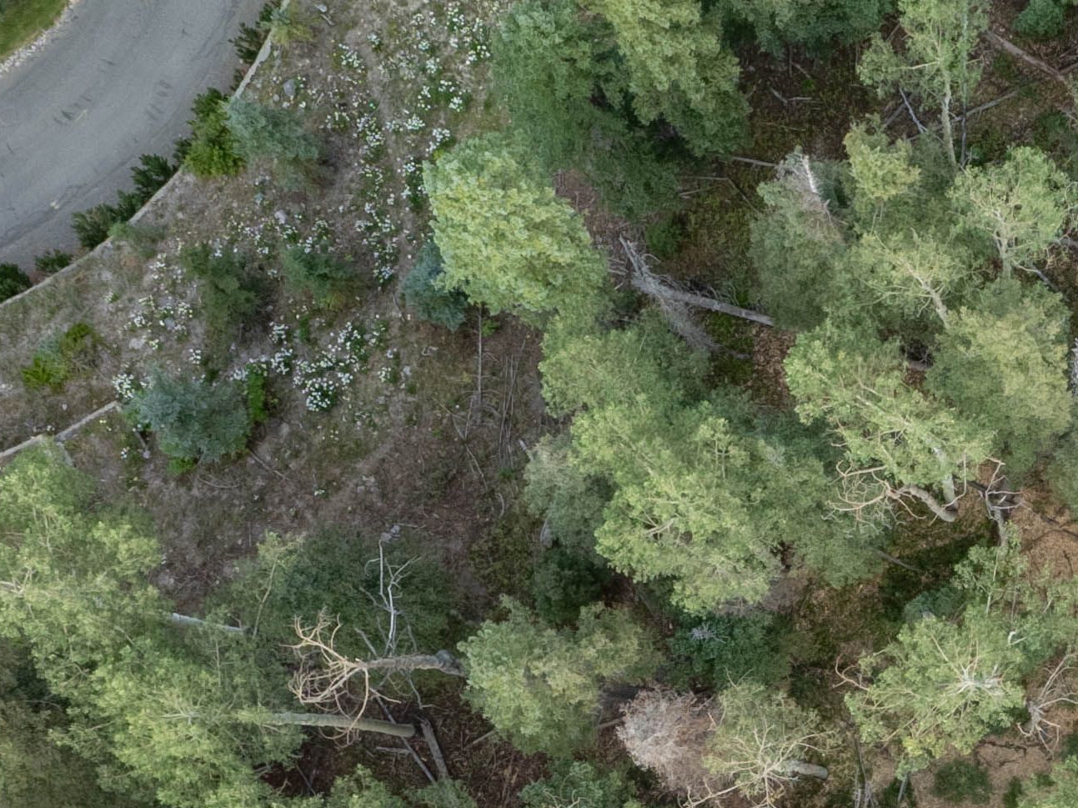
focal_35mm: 98
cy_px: 849
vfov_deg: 14.8
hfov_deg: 19.5
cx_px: 1060
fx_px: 3051
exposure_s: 1/50
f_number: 11
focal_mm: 12.29
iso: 100
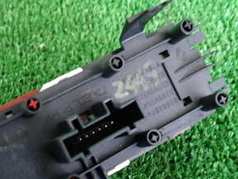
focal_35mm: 51
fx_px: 351
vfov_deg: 27.8
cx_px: 90
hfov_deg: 37.2
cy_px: 151
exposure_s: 1/30
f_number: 2
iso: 640
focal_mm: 4.5
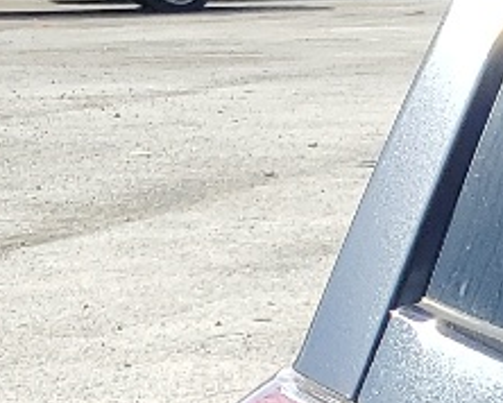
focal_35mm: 183
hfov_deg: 8.9
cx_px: 1421
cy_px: 700
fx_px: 2727
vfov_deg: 8.2
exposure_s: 1/2000
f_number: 1.5
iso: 50
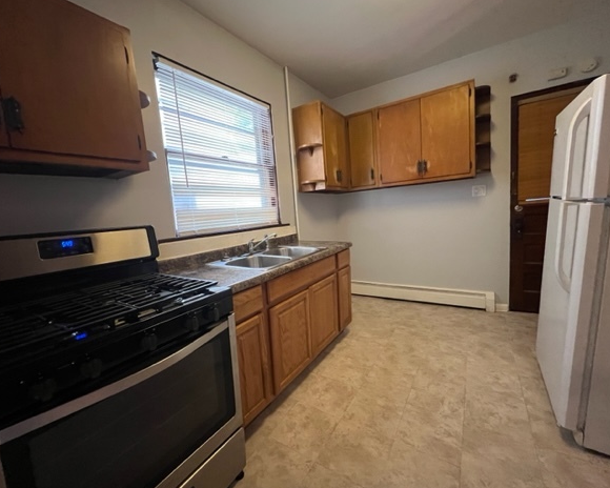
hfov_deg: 100.7
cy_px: 243
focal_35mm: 14
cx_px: 304
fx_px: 253
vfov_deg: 88.0
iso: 640
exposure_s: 1/60
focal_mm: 1.57
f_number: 1.8
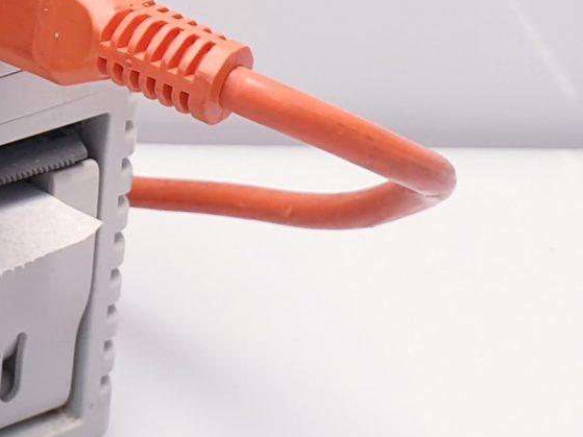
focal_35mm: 119
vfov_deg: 12.2
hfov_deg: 15.0
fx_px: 2004
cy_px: -76
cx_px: -360
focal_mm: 4.3
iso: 64
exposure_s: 1/50
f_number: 2.4
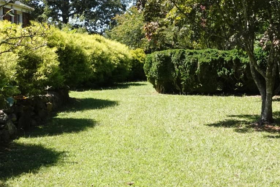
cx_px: 196
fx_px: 545
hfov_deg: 28.6
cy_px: 47
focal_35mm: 70
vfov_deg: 19.4
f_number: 4
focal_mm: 12.79
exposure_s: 1/320
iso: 1000
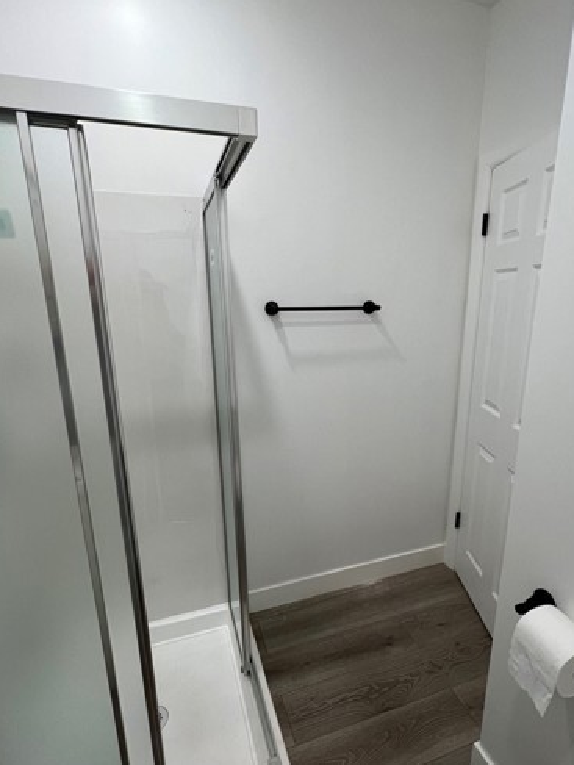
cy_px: 397
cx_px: 294
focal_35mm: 17
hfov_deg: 74.7
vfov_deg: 91.0
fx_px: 376
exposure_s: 1/120
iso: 125
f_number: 1.8
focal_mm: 1.57
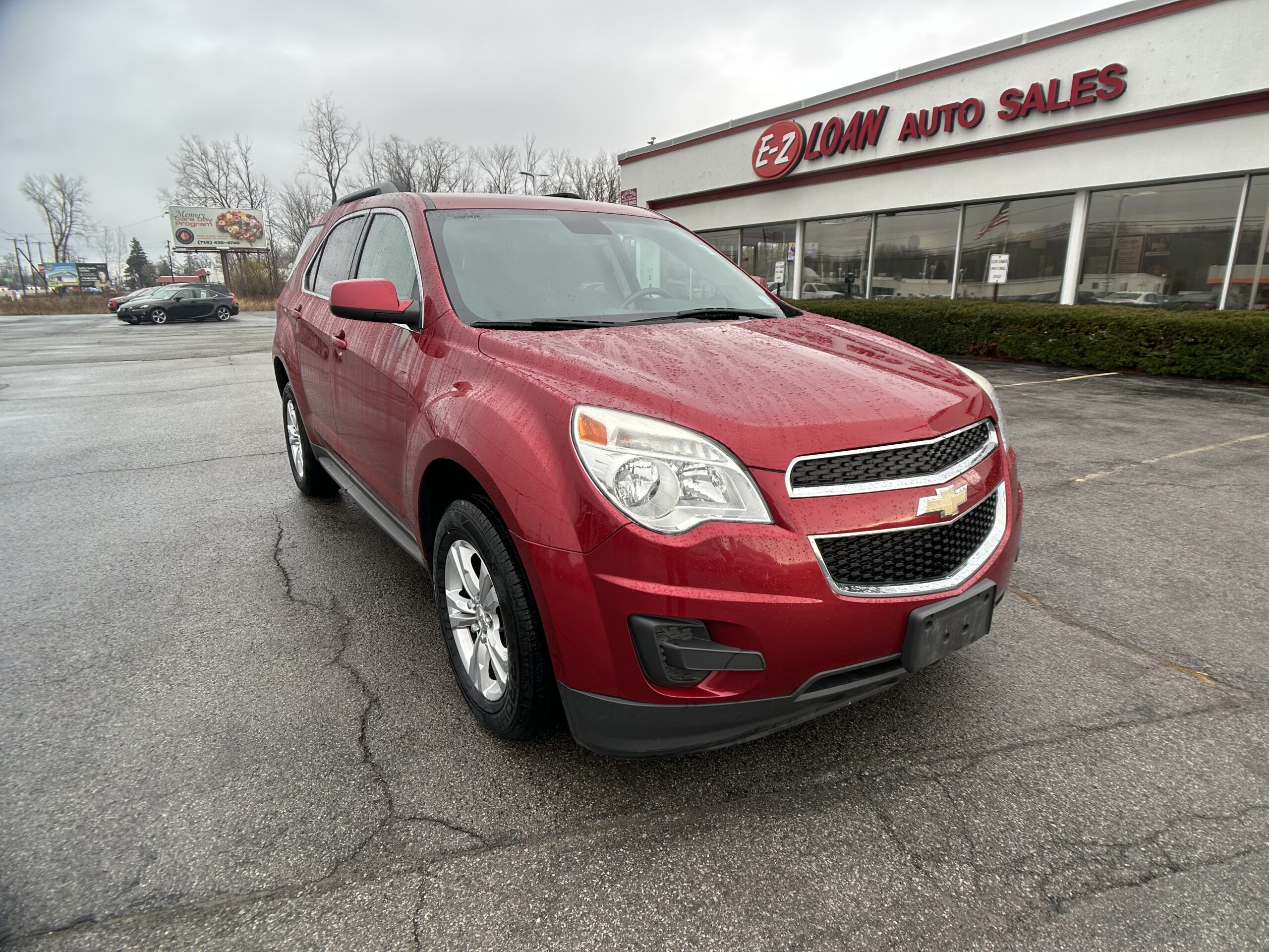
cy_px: 476
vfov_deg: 53.1
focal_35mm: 26
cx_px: 634
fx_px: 953
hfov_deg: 67.3
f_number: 1.5
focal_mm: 5.7
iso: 64
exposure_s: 1/121
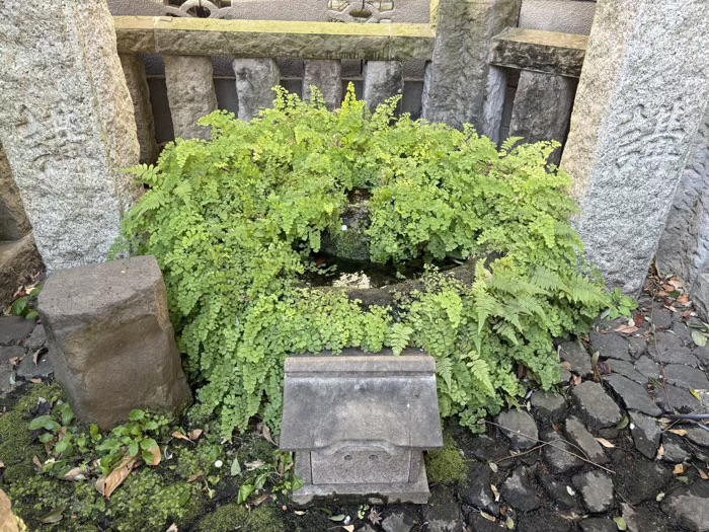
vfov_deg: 53.1
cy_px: 266
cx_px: 354
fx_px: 533
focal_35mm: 26
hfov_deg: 67.3
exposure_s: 1/121
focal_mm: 5.96
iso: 80
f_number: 1.6
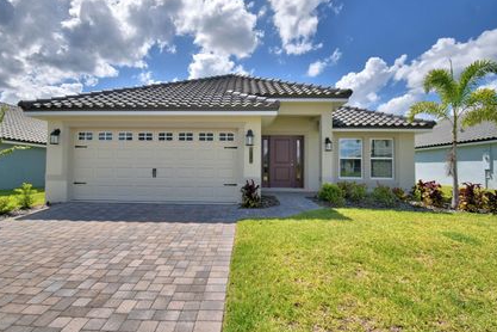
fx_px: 248
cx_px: 235
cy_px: 157
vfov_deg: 67.3
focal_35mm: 18
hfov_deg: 89.9
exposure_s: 1/1600
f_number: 4.5
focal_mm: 10
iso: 100
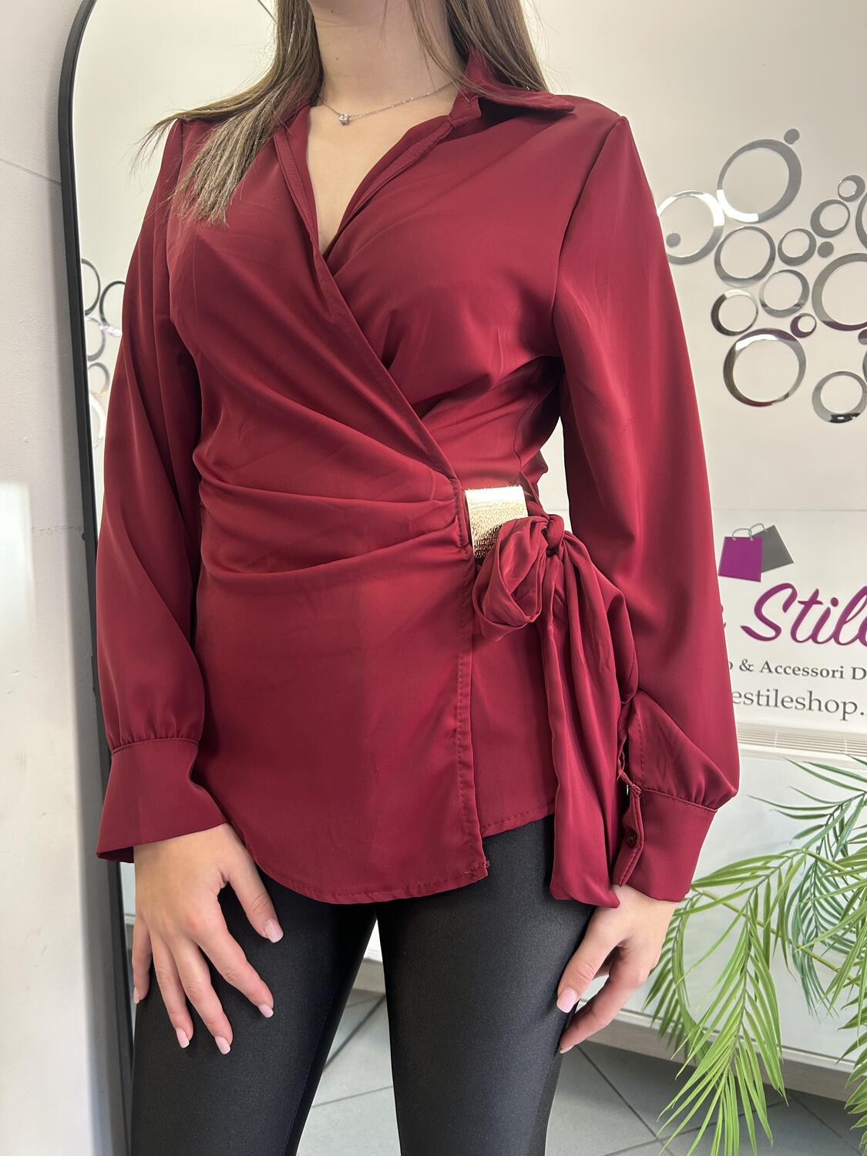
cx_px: 434
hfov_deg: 53.1
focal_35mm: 26
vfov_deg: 67.3
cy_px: 578
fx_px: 868
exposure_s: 1/100
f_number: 1.5
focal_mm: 5.7
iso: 125
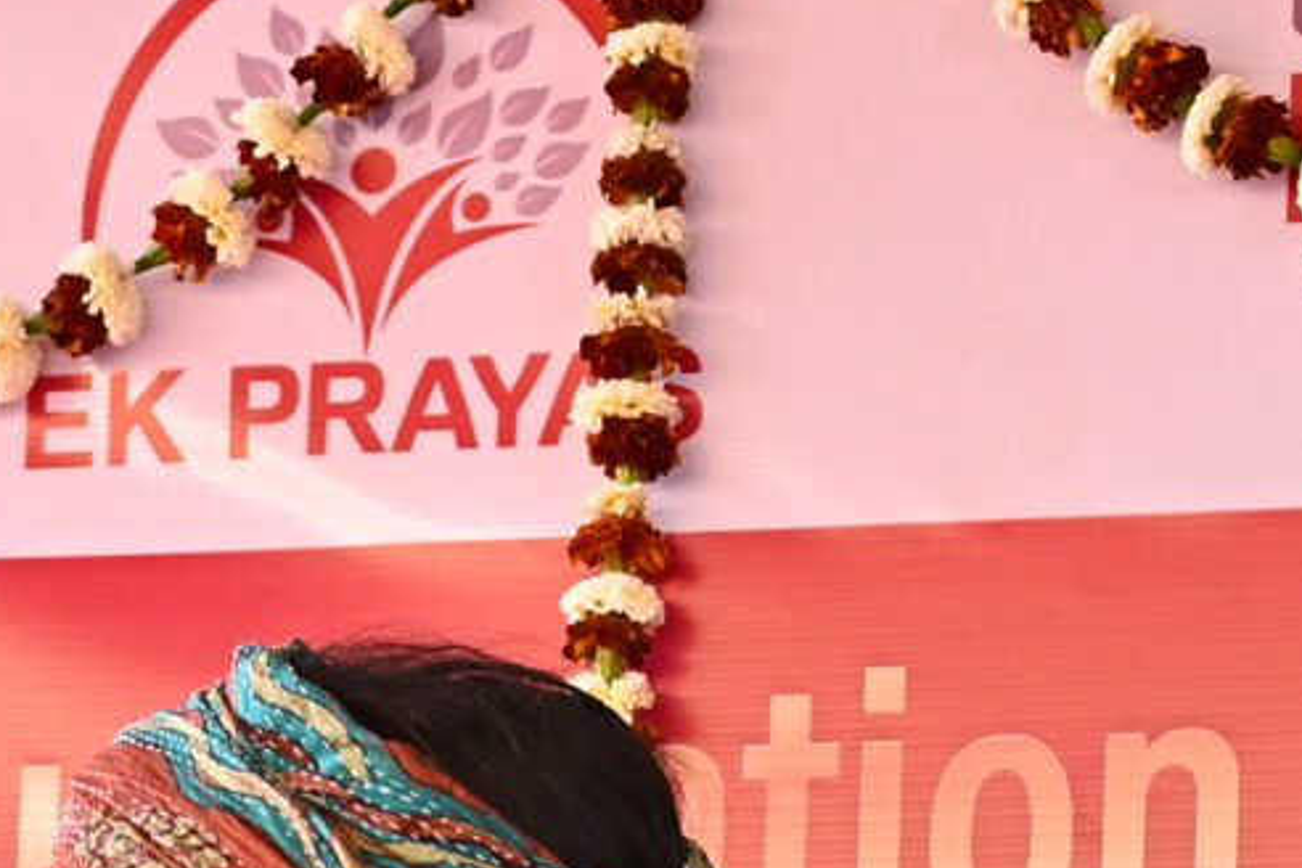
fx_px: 9403
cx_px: 8
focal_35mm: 260
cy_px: 1676
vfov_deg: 5.2
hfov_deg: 7.9
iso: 800
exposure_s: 1/800
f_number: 2.8
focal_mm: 50
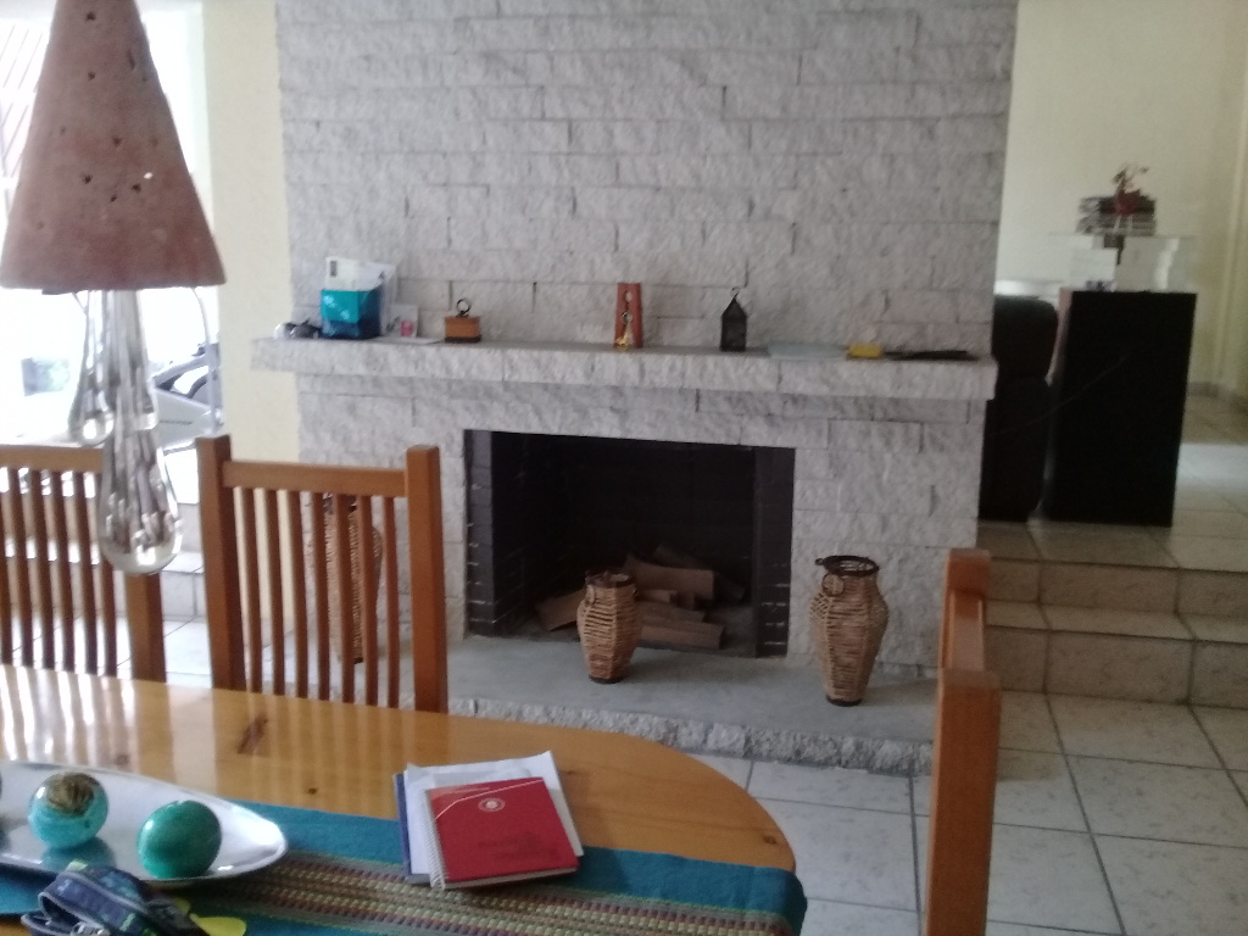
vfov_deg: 45.4
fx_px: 1118
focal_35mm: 31
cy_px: 468
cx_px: 624
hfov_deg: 58.4
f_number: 2.2
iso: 200
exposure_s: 1/25
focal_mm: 3.3
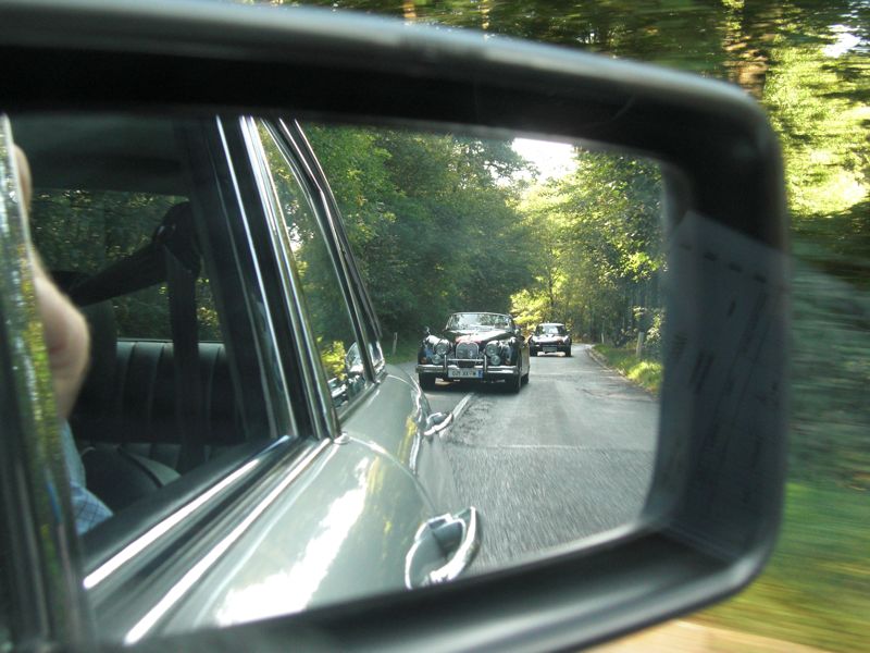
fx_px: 980
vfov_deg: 36.8
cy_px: 326
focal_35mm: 39
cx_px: 435
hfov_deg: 47.9
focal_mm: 6.9
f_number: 3
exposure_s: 1/80
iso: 200
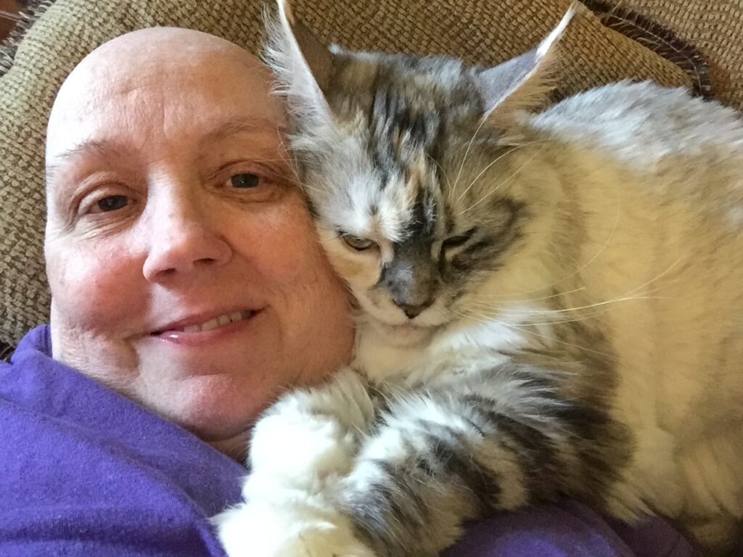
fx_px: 665
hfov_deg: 58.4
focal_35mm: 31
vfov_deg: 45.4
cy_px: 278
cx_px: 372
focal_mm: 2.65
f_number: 2.2
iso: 500
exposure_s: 1/15
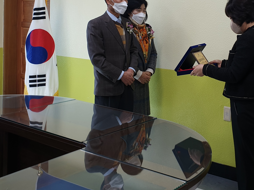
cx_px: 177
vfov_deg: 26.4
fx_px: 389
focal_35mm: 53
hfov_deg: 35.7
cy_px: 12
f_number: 2.4
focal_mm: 4.3
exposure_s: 1/60
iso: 50
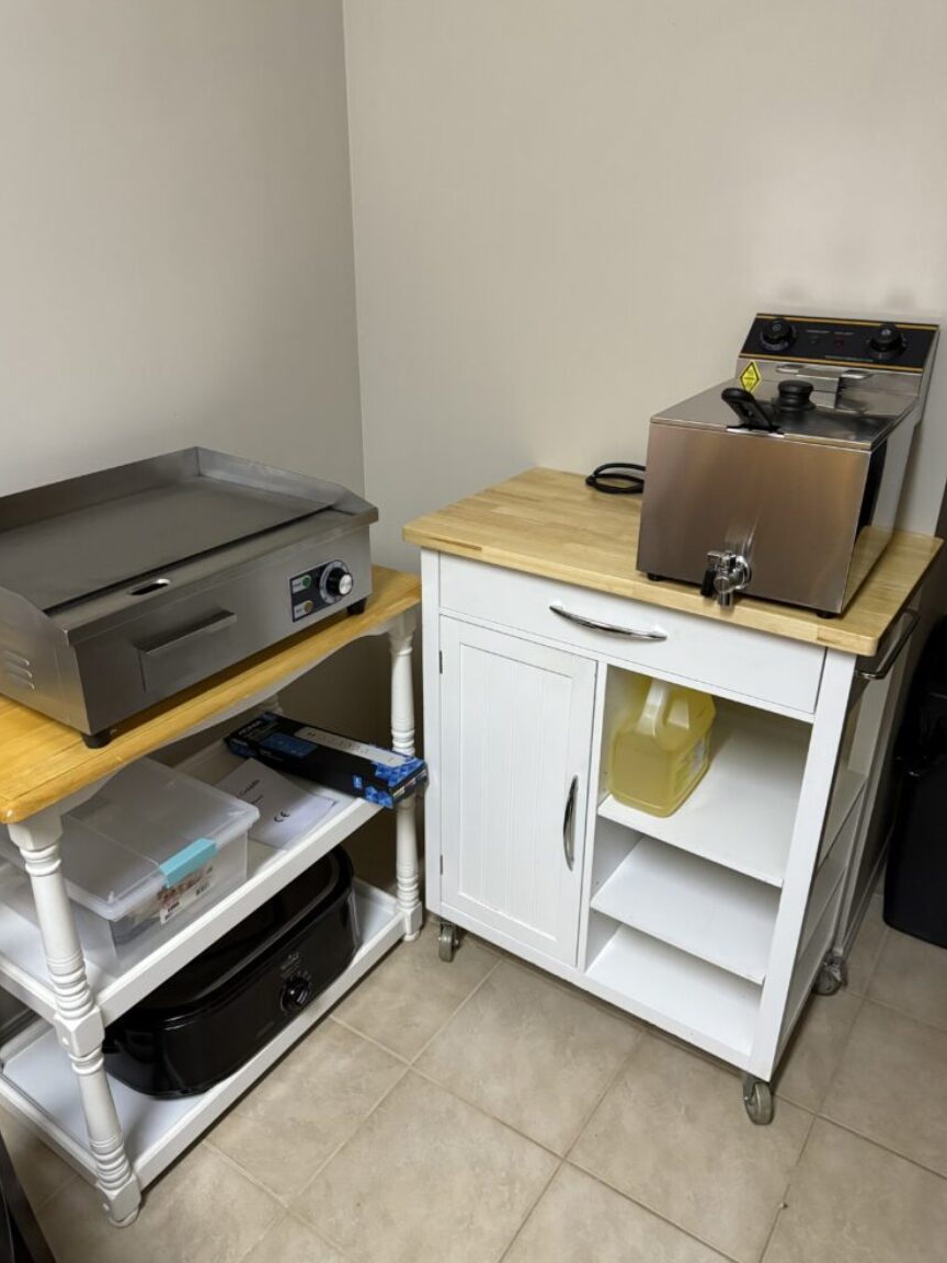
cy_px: 623
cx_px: 459
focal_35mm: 25
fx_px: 912
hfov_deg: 54.9
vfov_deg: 69.4
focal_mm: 6.76
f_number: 1.78
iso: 640
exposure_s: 1/60
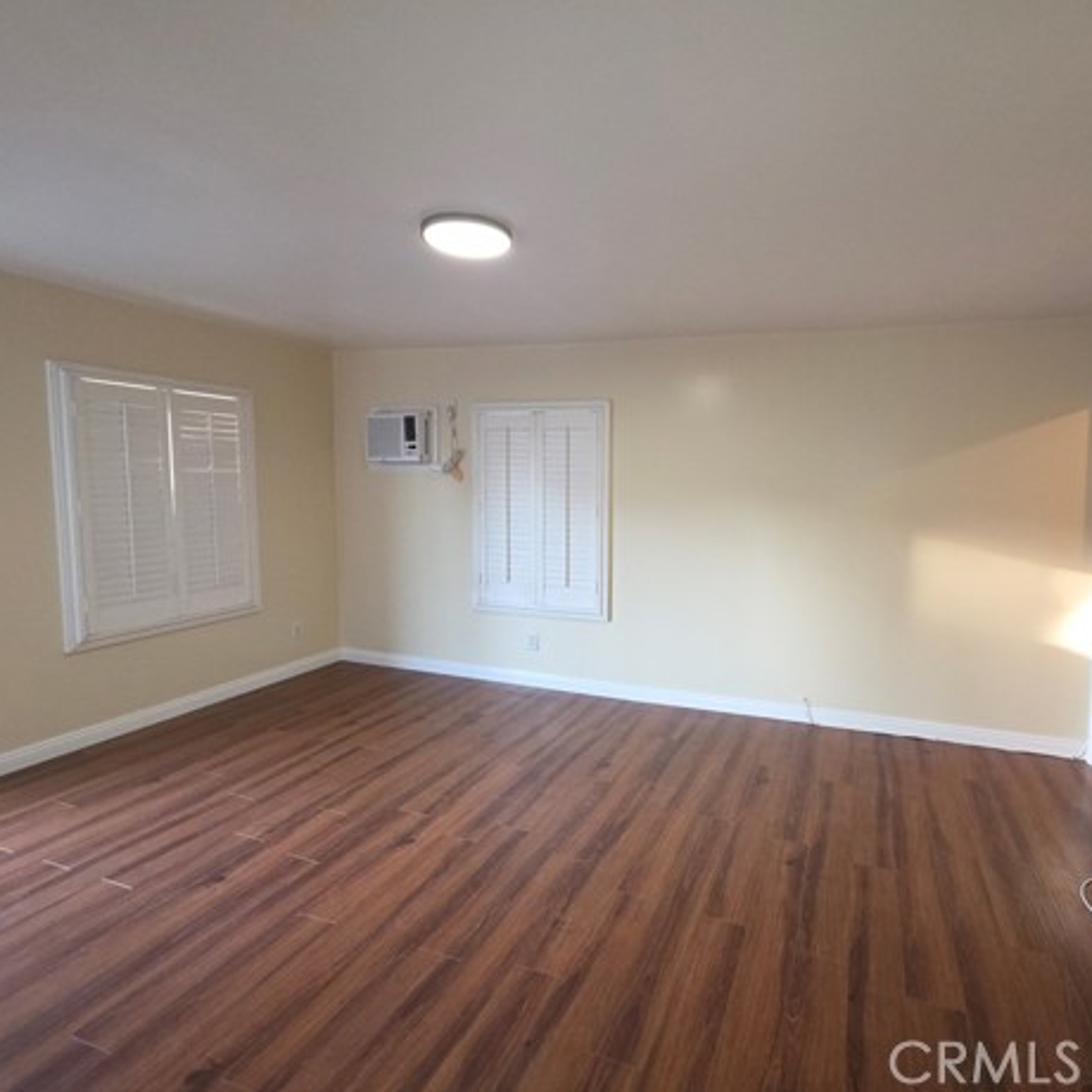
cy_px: 527
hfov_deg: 86.0
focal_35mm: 16
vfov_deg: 87.4
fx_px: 571
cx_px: 669
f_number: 1.9
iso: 200
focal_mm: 2.2
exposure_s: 1/60
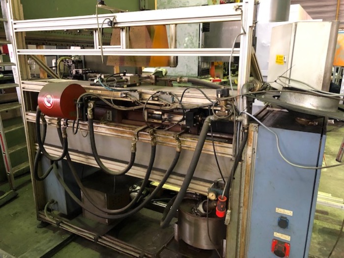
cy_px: 129
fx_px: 278
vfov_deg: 49.7
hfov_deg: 63.4
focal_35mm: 28
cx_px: 172
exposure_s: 1/8
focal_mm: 3.99
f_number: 1.8
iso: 100
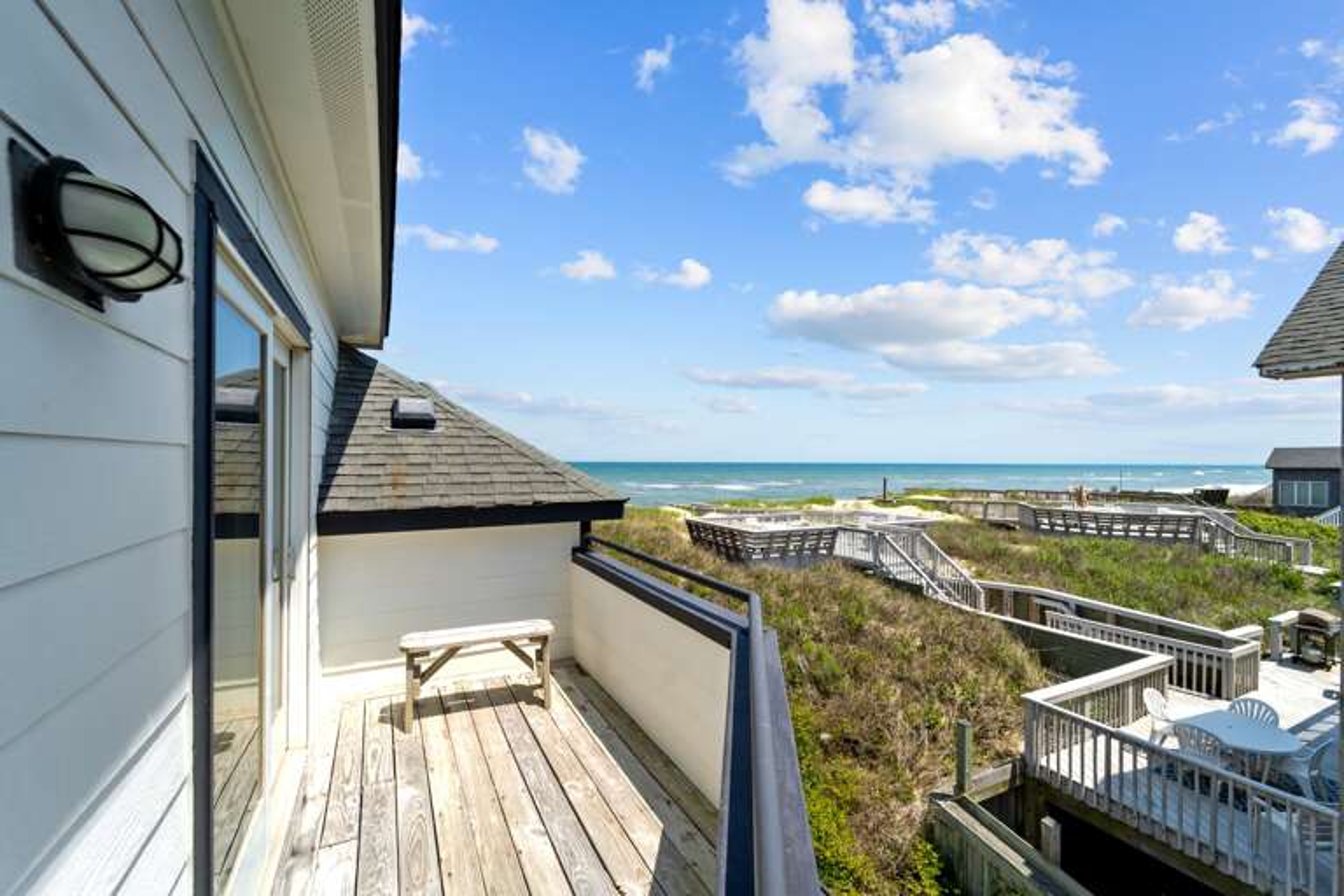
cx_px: 672
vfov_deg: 81.2
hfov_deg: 104.3
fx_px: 523
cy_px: 448
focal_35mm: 14
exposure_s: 1/640
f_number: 8
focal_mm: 14
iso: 100
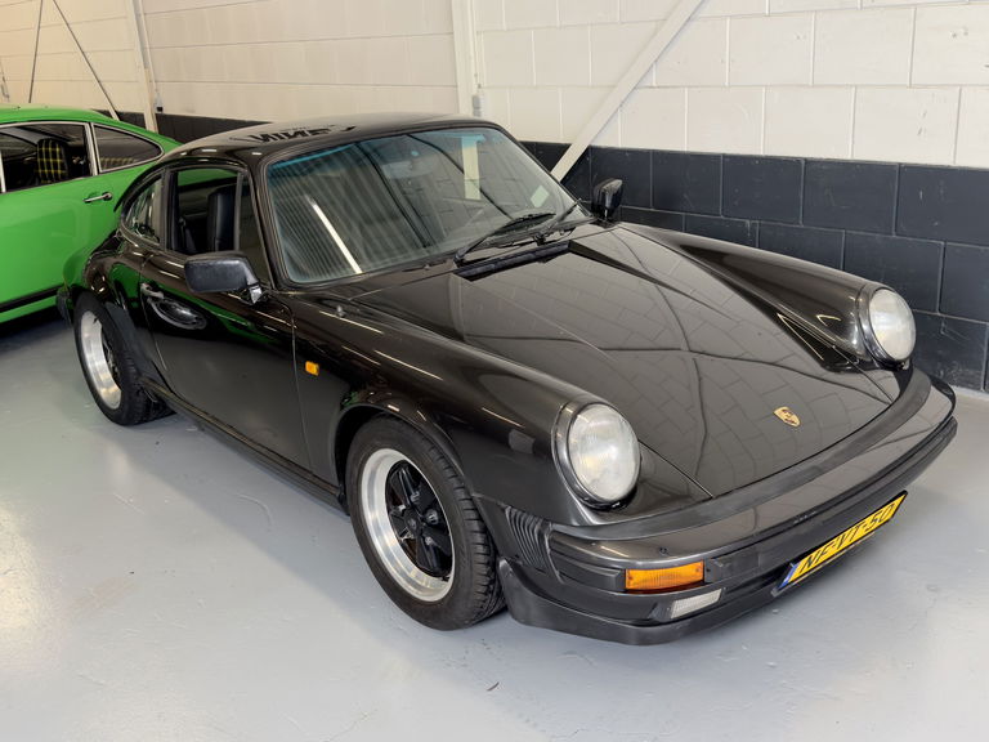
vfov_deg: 40.7
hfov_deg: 52.6
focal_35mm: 35
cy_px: 371
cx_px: 494
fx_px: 1000
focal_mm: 6.76
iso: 160
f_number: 1.78
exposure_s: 1/50
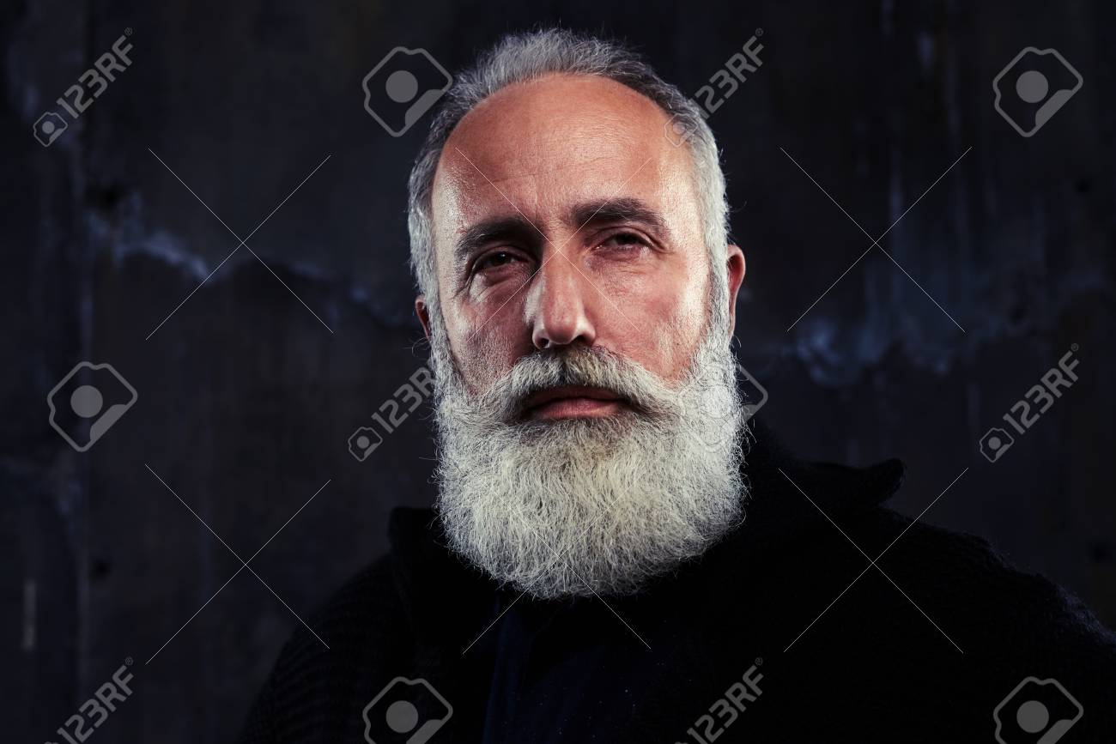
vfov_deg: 27.0
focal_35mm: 50
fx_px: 1550
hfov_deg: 39.6
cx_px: 558
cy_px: 372
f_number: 4.5
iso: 320
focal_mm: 50
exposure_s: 1/125
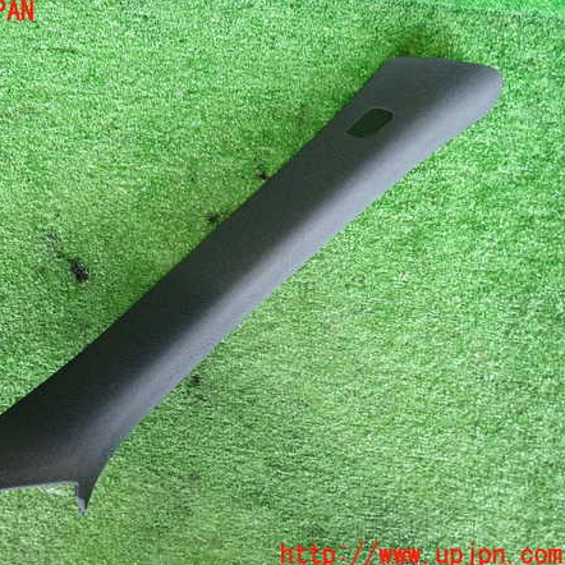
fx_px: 554
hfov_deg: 52.9
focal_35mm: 30
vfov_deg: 54.0
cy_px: 284
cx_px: 185
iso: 640
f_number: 2
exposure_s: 1/40
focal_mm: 4.5
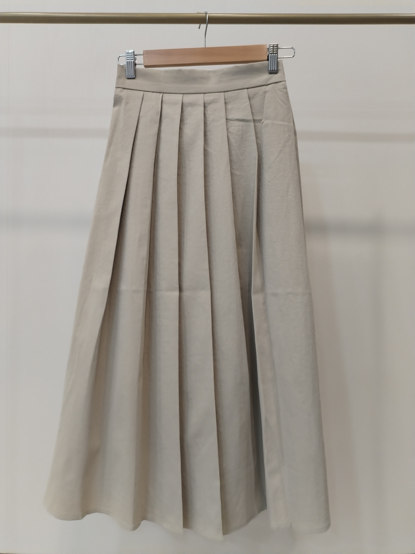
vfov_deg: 61.7
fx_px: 464
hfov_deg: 48.2
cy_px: 277
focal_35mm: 29
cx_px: 208
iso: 277
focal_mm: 4.75
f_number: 1.8
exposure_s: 1/60
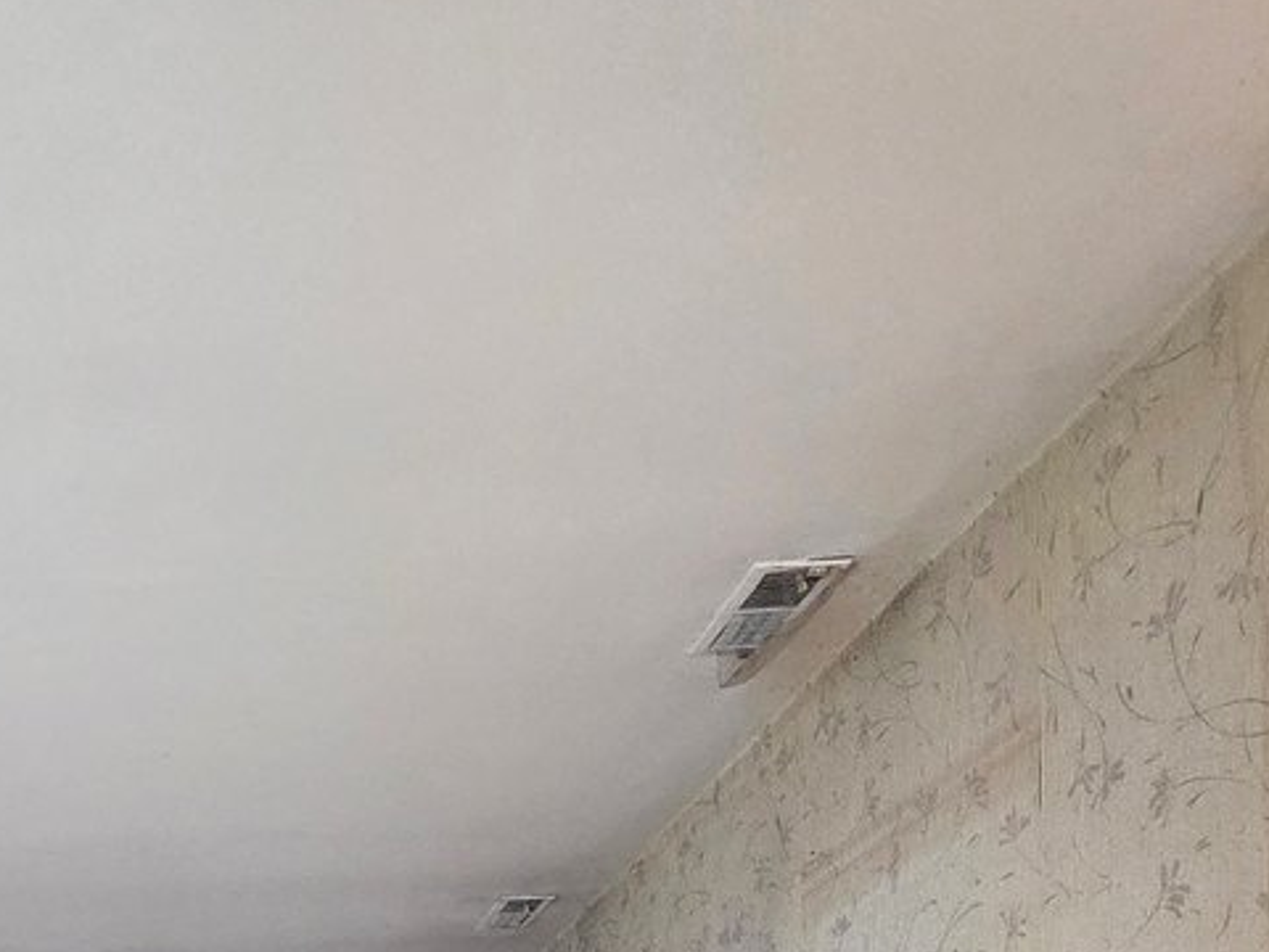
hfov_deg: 41.7
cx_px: 5
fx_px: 1430
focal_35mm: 39
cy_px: 1391
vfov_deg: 27.1
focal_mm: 2.2
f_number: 2.2
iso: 400
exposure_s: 1/60
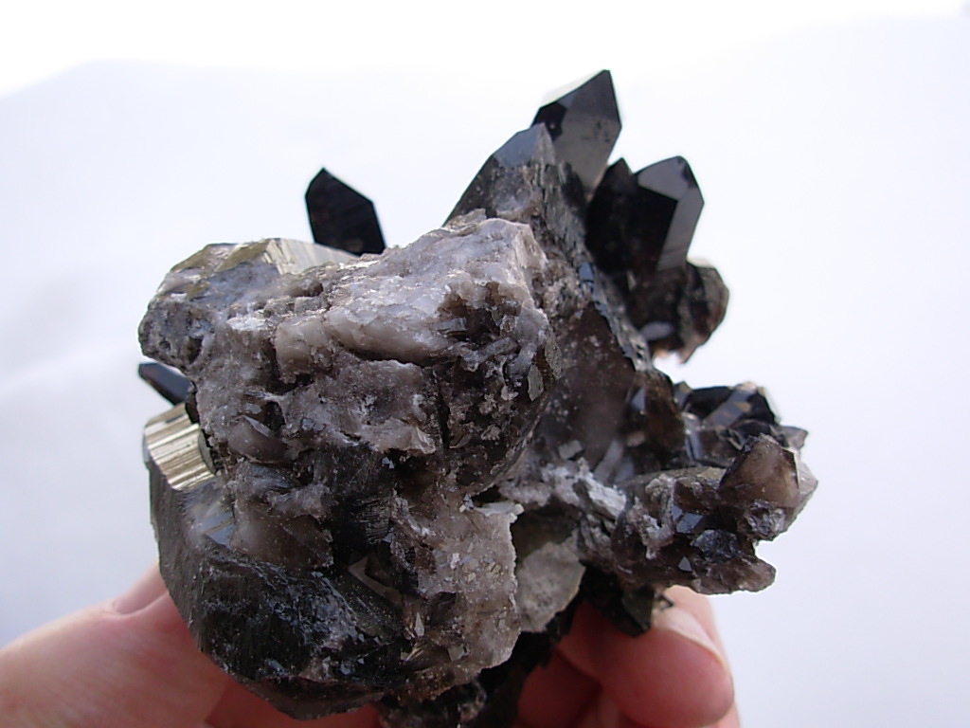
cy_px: 364
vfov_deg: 37.7
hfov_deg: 49.0
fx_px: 1065
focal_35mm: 38
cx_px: 485
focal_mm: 6.3
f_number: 2.9
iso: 50
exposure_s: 1/192
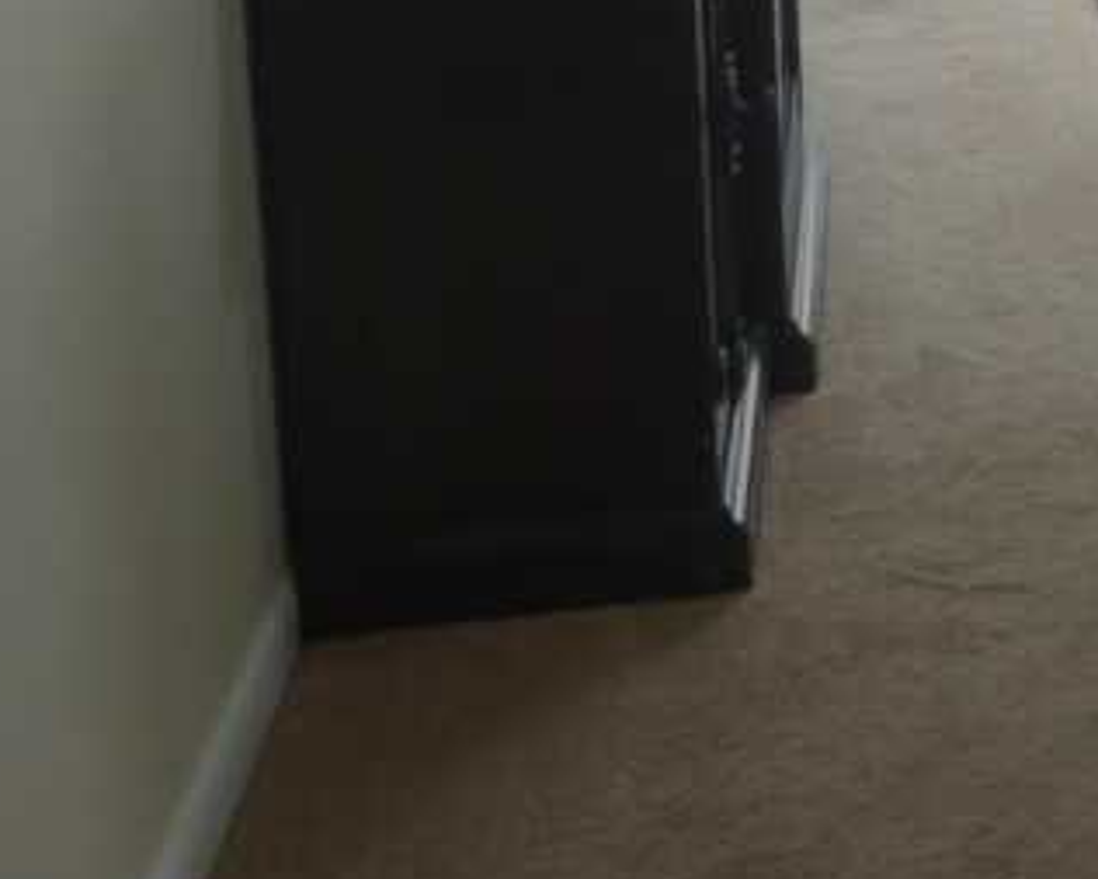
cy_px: -295
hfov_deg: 20.2
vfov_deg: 18.0
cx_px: 1720
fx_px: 2568
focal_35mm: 79
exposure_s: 1/20
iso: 80
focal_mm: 4.1
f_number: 3.3
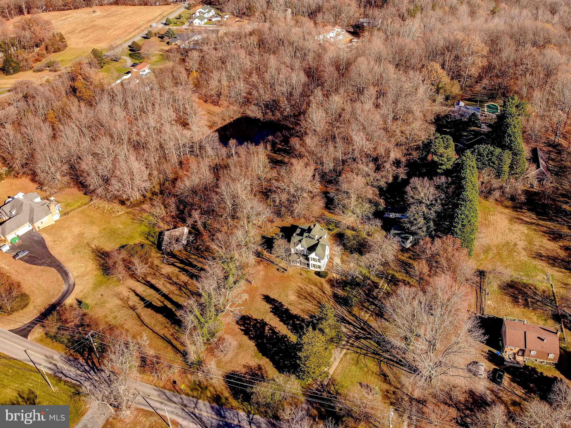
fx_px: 396
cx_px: 286
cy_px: 214
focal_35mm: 24
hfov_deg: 71.6
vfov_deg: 56.8
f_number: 2.8
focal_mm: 4.5
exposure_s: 1/470
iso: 104
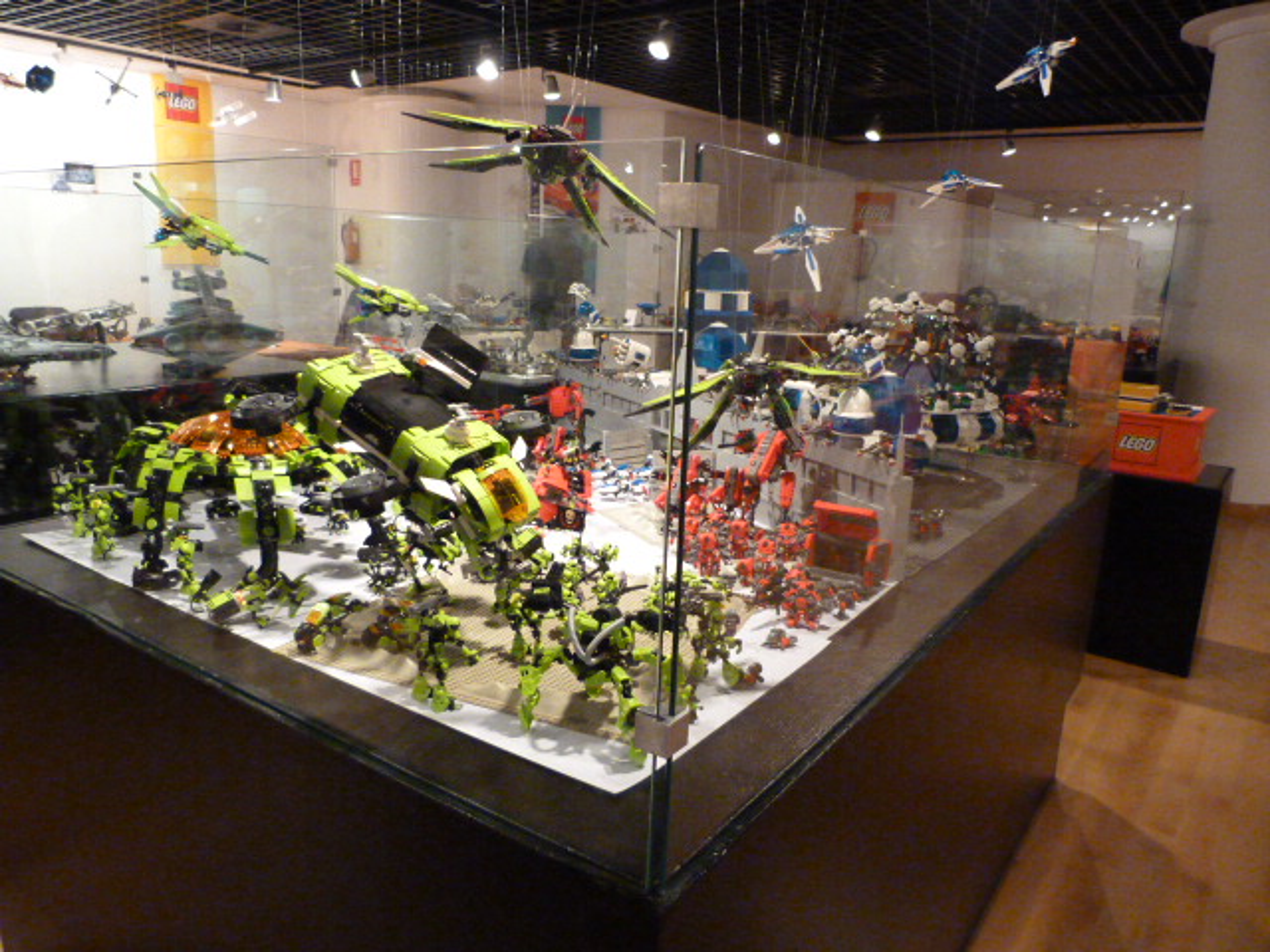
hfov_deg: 69.4
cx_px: 635
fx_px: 917
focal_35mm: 25
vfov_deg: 54.9
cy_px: 476
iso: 800
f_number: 2.8
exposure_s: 1/30
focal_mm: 4.5
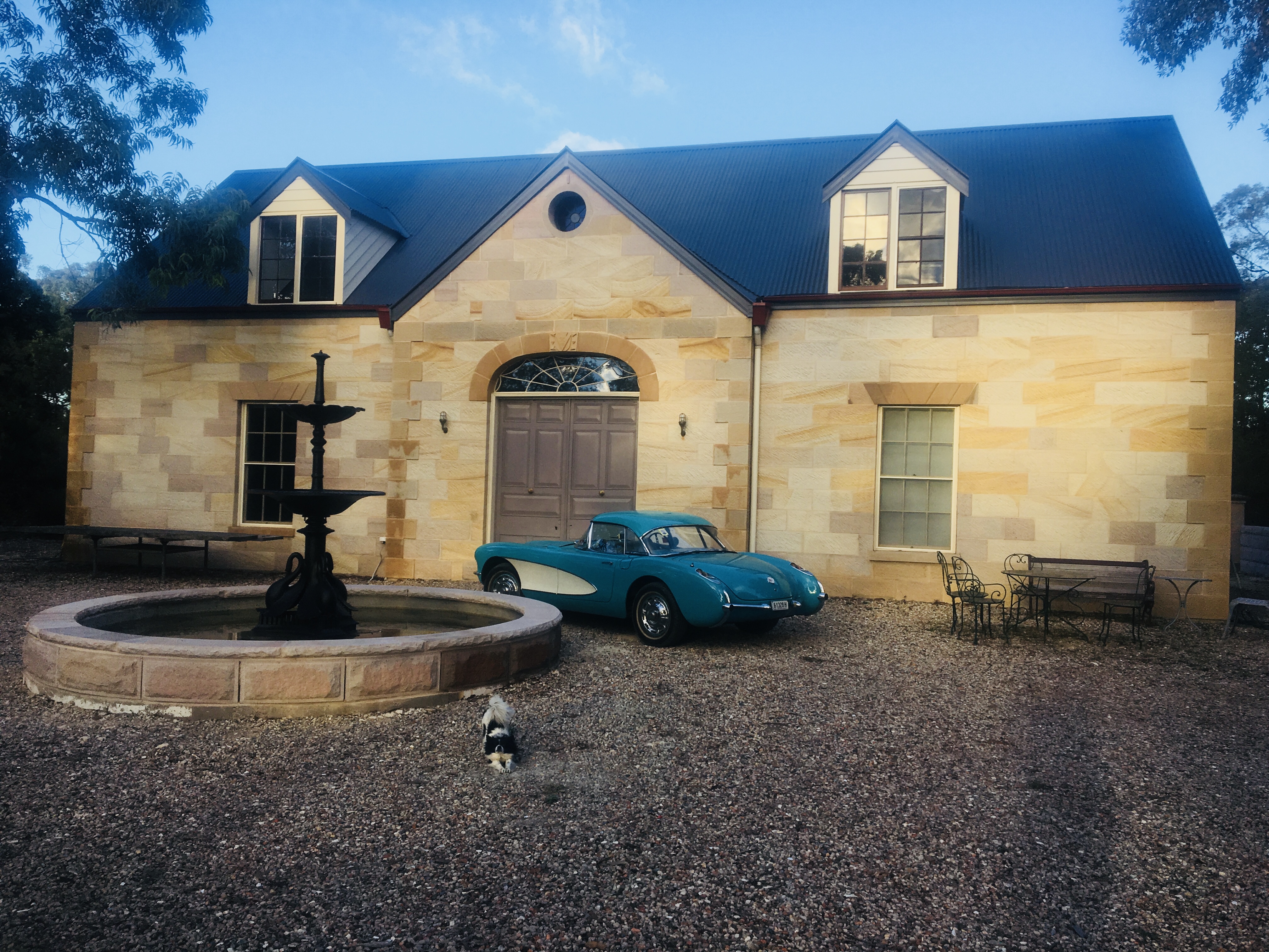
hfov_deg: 61.7
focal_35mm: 29
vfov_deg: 48.2
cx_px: 634
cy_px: 476
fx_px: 1063
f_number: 2.2
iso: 25
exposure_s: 1/384
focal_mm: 4.15
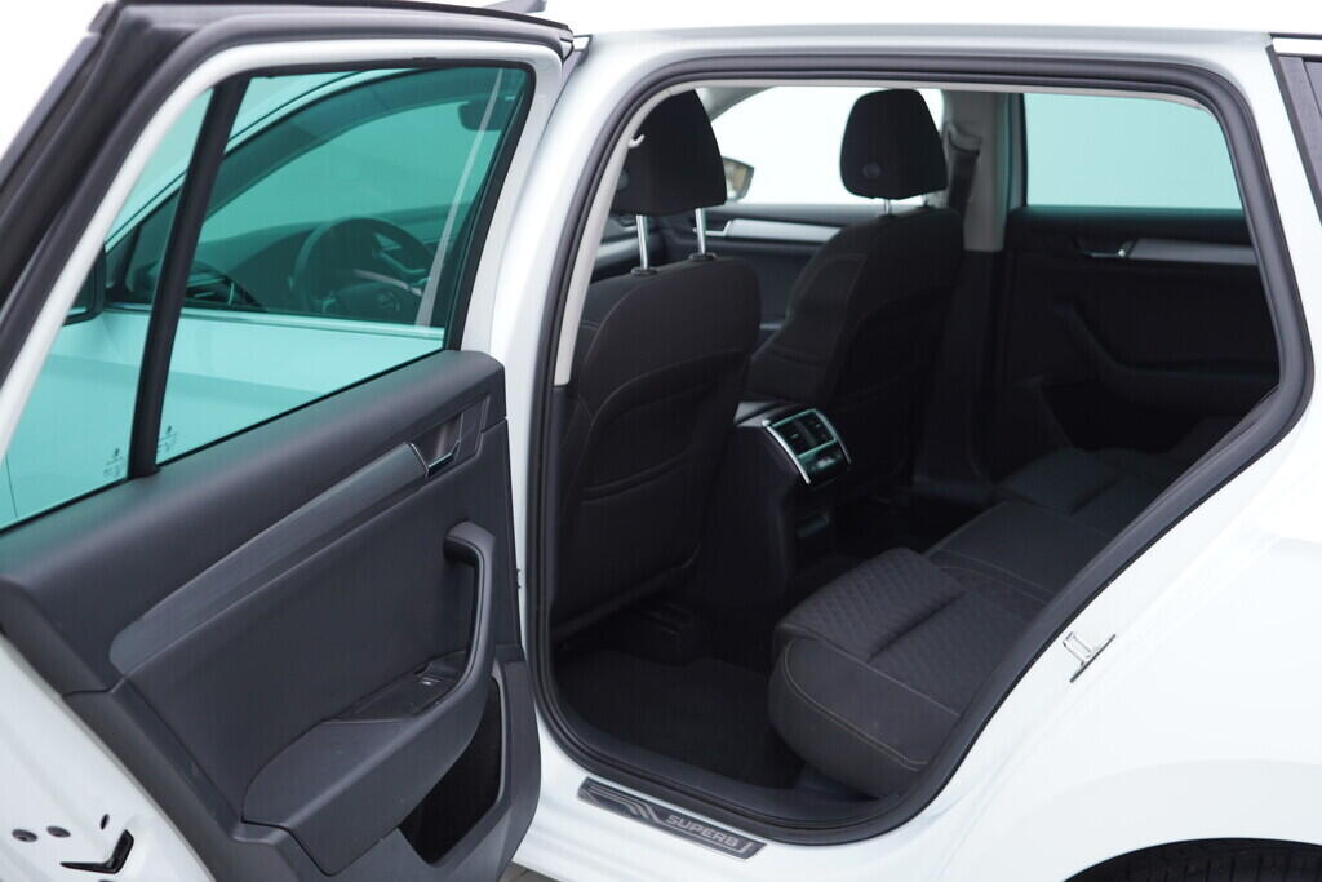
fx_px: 1322
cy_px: 441
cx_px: 661
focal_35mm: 36
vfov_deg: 36.9
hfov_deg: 53.1
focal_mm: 24
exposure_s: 1/40
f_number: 3.2
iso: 125
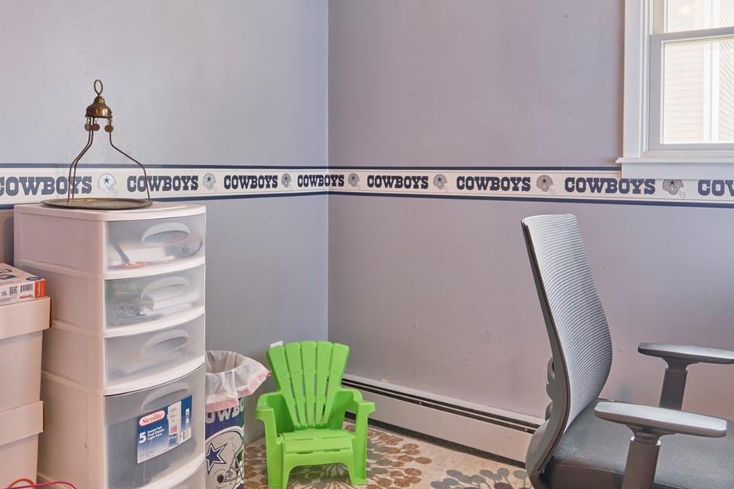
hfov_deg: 61.9
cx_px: 346
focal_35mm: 30
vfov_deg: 43.1
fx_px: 612
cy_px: 169
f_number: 11
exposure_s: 1/15
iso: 200
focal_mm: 14
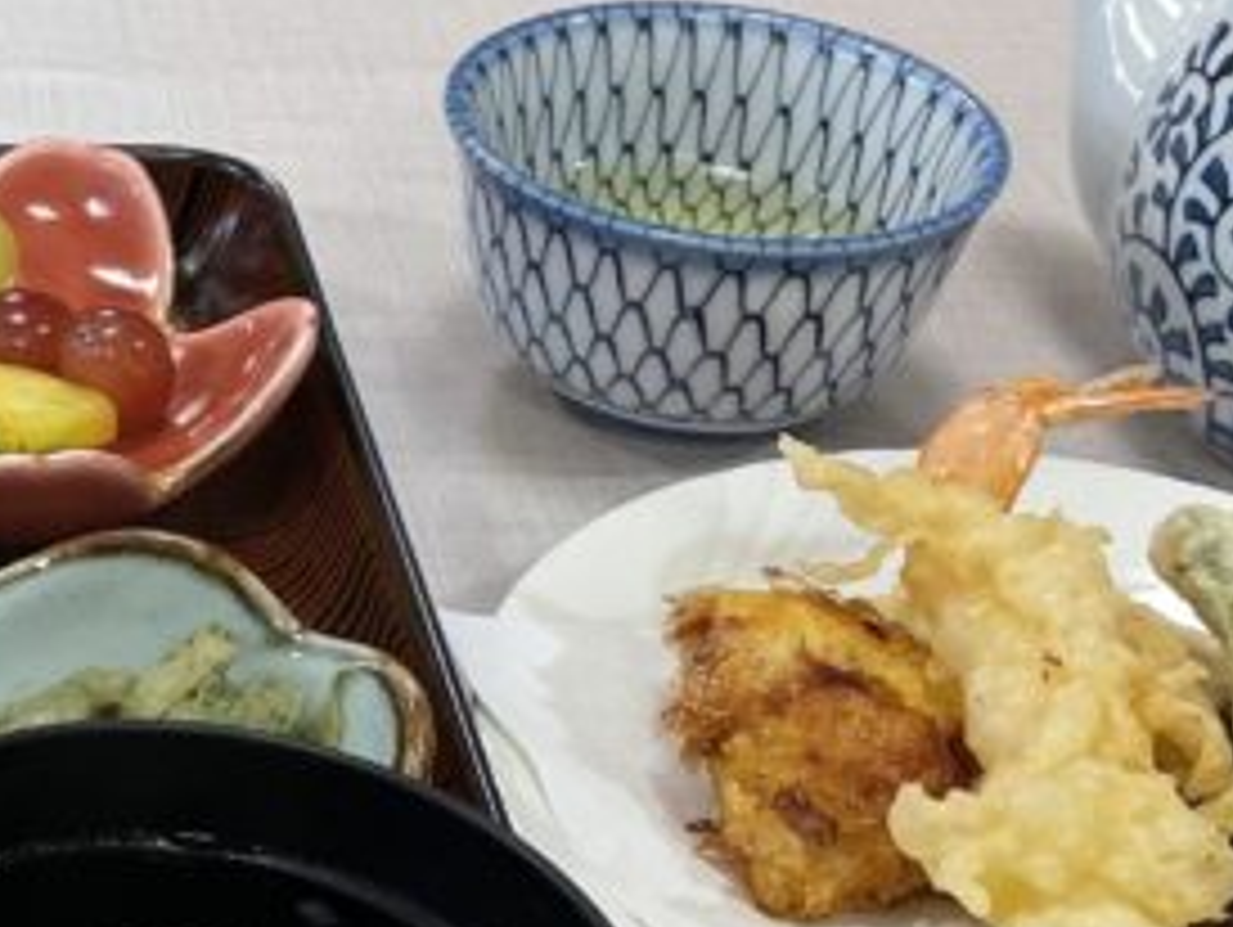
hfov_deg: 18.5
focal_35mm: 97
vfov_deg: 15.3
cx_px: -454
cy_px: 450
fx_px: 3458
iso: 80
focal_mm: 4.2
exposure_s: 1/60
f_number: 1.6
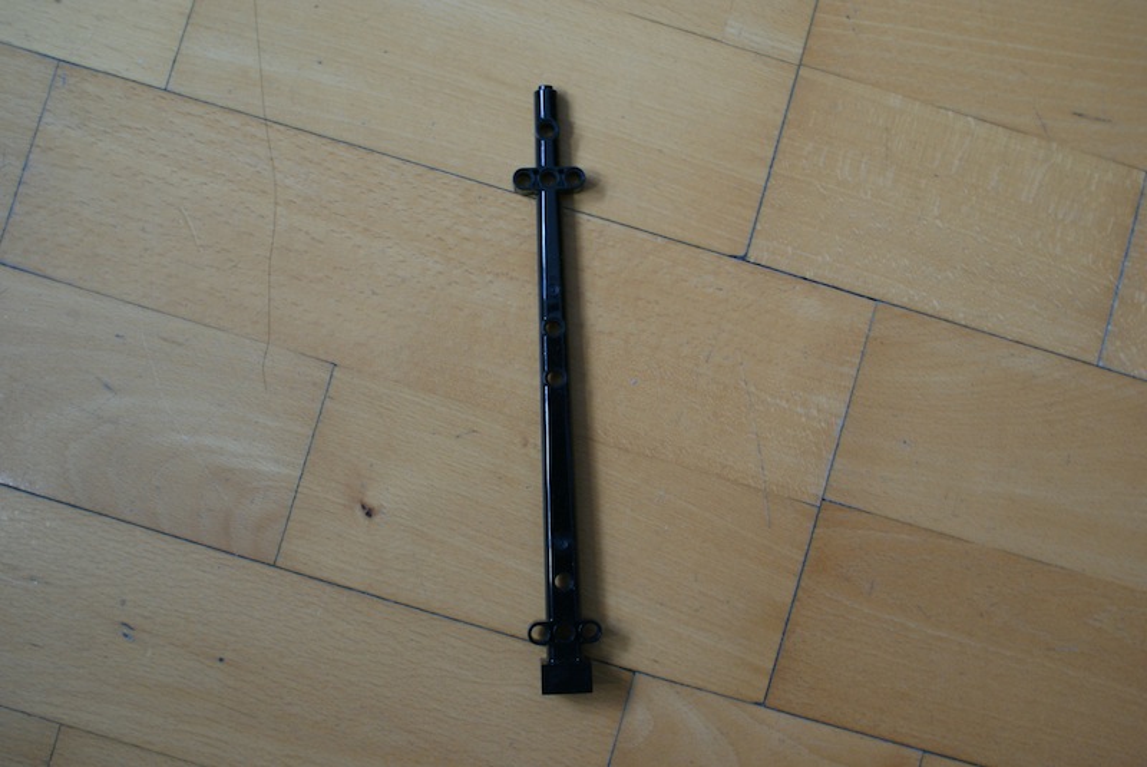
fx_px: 1244
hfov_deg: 49.5
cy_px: 384
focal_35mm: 39
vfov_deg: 34.3
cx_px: 574
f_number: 4.5
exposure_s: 1/15
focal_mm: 26
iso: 400
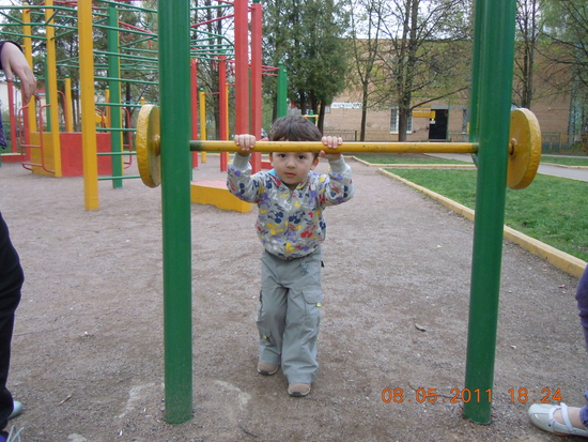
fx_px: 510
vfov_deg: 46.8
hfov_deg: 59.9
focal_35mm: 30
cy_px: 221
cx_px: 294
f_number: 3.5
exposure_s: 1/400
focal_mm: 5.4
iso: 400
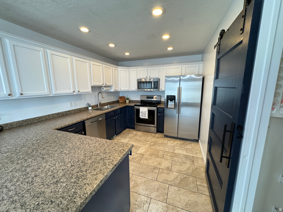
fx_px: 114
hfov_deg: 102.1
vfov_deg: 85.7
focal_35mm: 14
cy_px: 106
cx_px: 142
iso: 320
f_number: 2.2
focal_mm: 2.22
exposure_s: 1/120
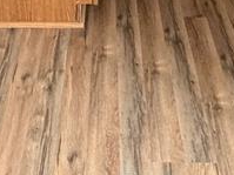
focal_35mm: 72
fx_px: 486
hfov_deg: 27.0
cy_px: -219
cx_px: 96
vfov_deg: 14.8
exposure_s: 1/60
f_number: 2.2
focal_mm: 2.22
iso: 500
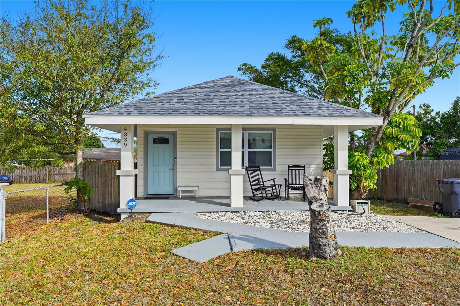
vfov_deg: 53.1
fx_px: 306
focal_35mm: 24
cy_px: 153
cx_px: 230
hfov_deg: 73.8
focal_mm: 24
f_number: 7.1
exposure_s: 1/6400
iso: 320
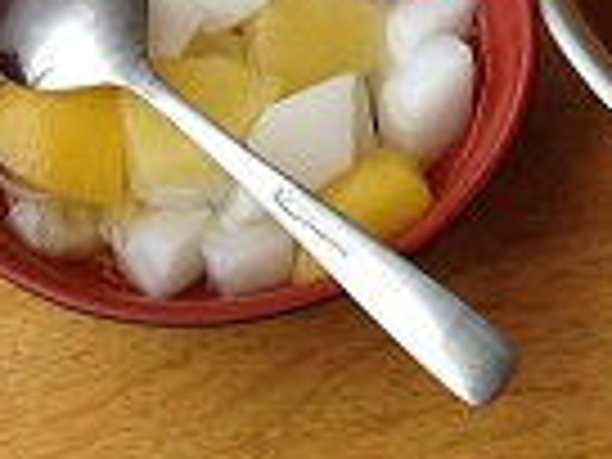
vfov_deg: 14.5
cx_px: 610
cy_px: -25
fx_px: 1768
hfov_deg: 19.1
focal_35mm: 100
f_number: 2.4
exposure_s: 1/512
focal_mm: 4.28
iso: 50
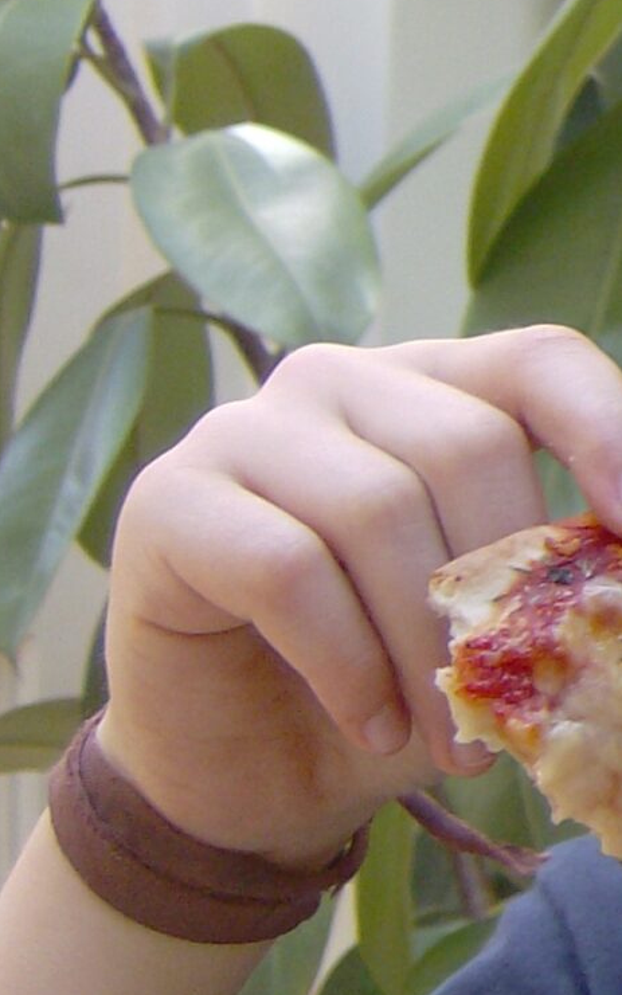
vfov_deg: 15.7
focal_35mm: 132
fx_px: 3581
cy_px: 221
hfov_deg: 8.8
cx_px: 1607
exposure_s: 1/97.4
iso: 100
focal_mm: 6
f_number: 2.8
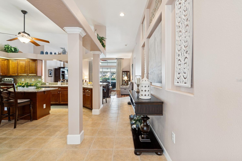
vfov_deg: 73.7
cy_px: 80
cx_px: 122
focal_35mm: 16
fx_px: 108
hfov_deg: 96.7
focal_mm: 10
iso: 100
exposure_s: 1.3
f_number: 7.1
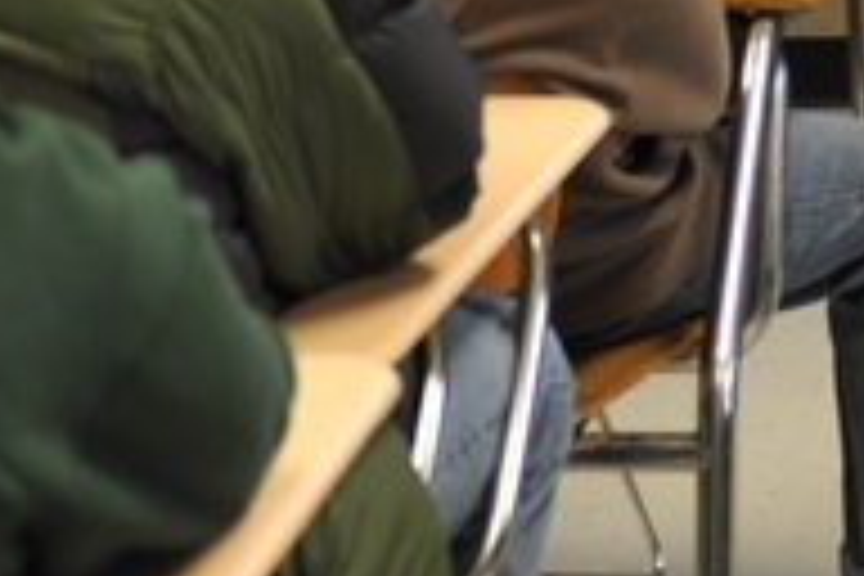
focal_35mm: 198
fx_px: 4752
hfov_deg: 9.6
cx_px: 1773
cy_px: -497
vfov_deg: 6.8
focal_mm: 38
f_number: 2.8
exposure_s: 1/100
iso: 800
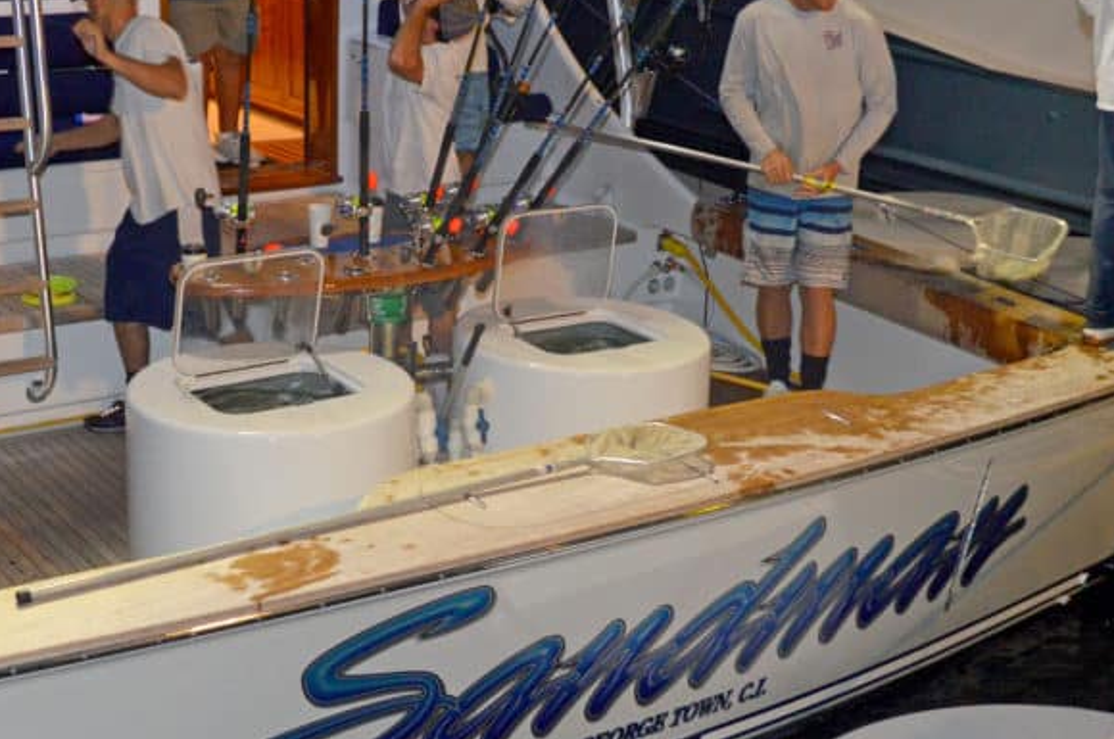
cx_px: 515
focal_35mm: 53
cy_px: 381
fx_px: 1638
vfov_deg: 25.4
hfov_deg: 37.5
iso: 1600
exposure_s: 1/60
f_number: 3.5
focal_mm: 20
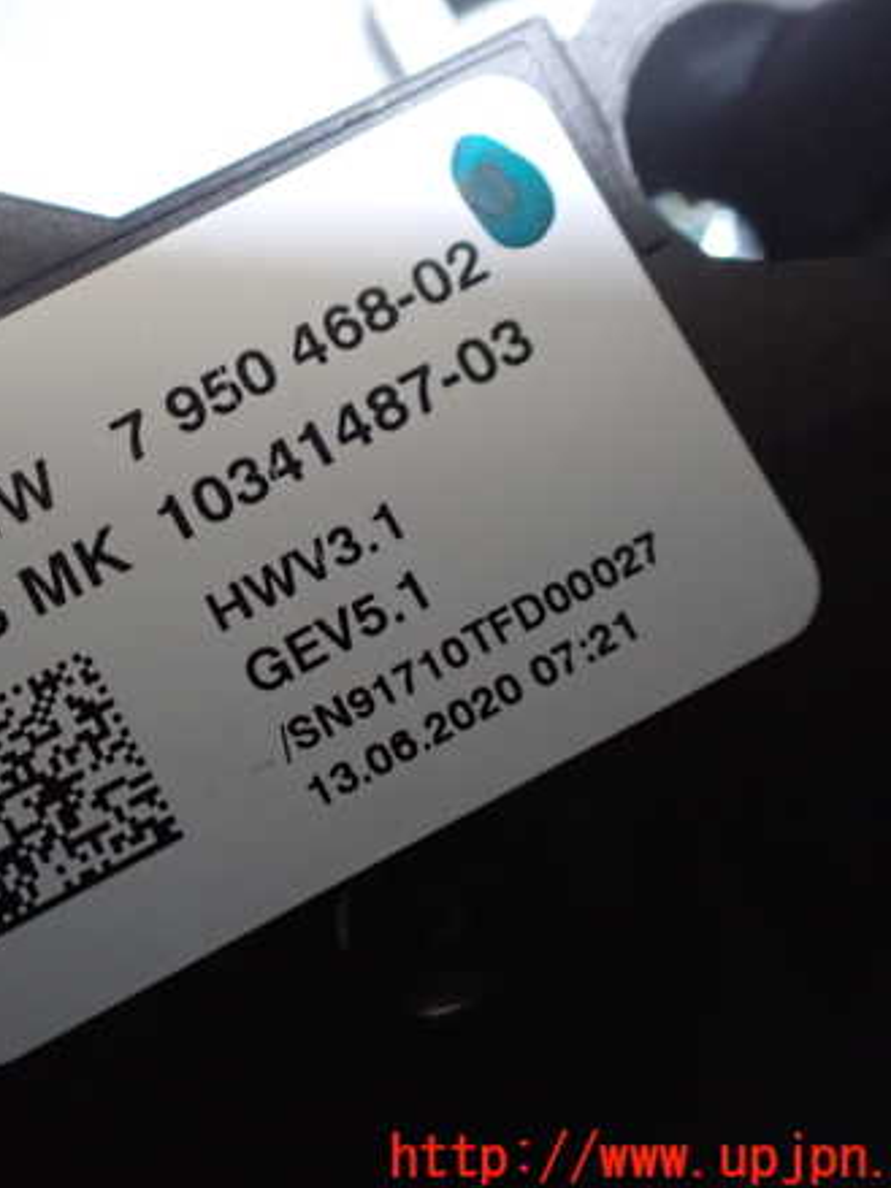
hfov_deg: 34.2
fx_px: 1408
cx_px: 190
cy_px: 585
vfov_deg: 45.8
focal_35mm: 41
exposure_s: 1/30
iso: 1000
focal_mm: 5.4
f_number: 2.3
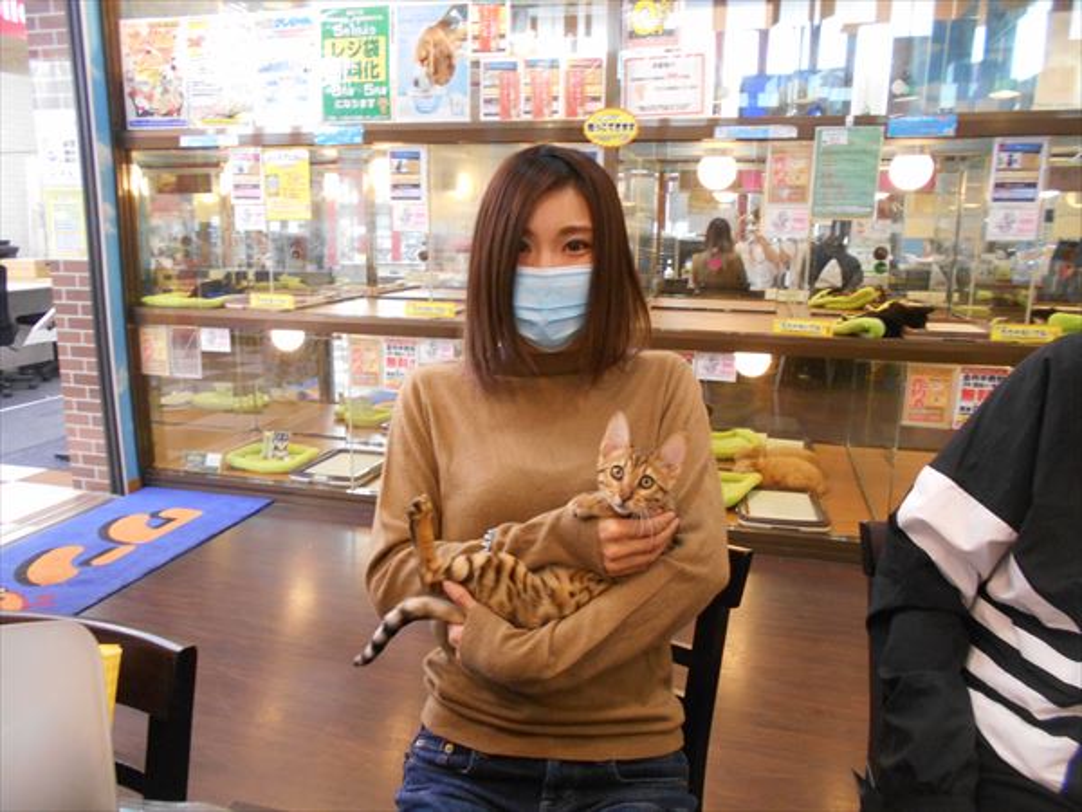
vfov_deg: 53.1
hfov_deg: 67.3
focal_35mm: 26
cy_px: 406
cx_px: 541
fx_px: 813
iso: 360
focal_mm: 4.6
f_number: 3.2
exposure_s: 1/30
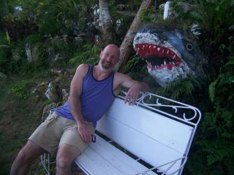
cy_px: 88
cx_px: 117
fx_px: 243
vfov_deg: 39.7
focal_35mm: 36
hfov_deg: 51.4
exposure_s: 1/160
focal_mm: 5.85
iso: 64
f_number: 2.8
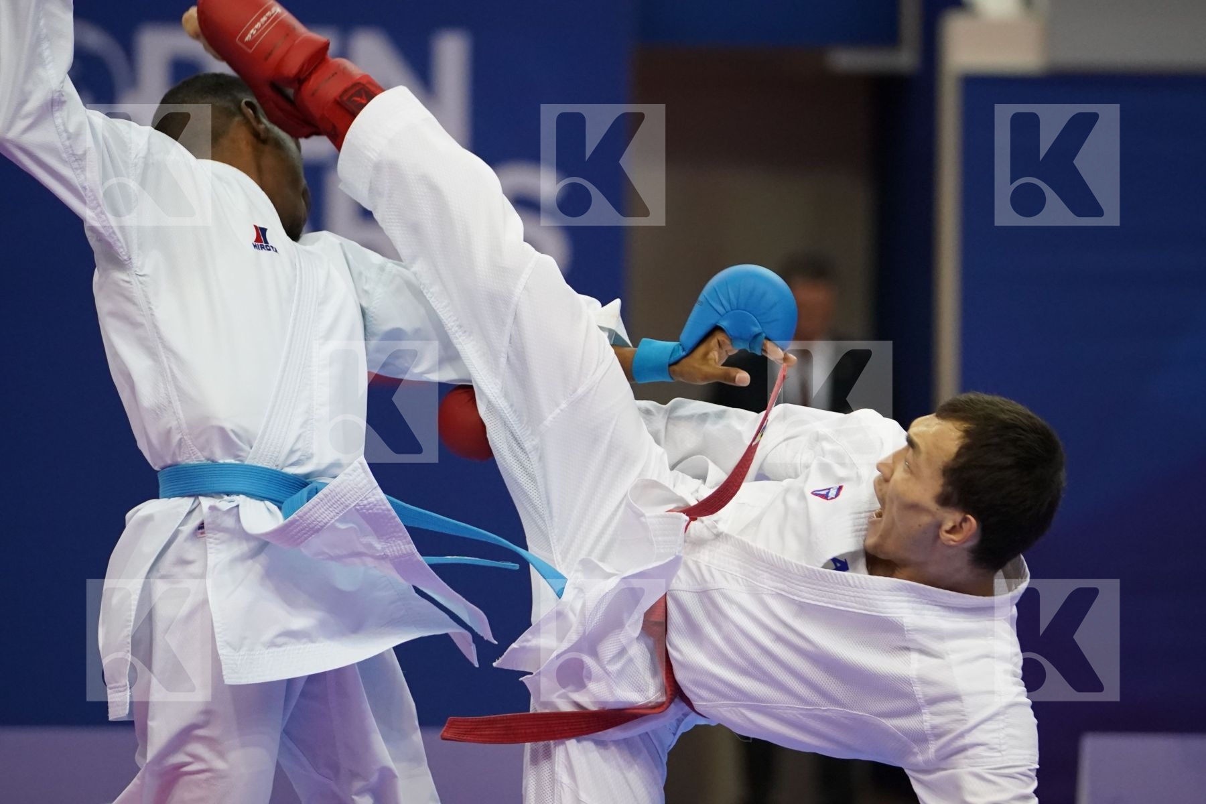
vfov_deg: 5.9
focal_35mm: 231
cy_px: 402
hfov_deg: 8.9
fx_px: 7738
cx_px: 603
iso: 4000
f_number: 2.8
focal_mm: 154
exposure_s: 1/1000
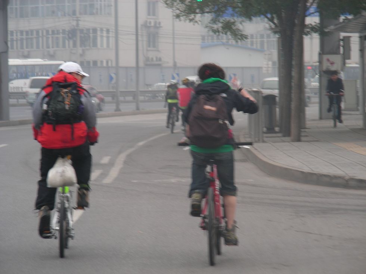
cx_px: 183
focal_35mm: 196
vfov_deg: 7.6
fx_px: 2072
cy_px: 137
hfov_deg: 10.1
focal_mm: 32.7
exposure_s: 1/63.1
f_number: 3.5
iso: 50
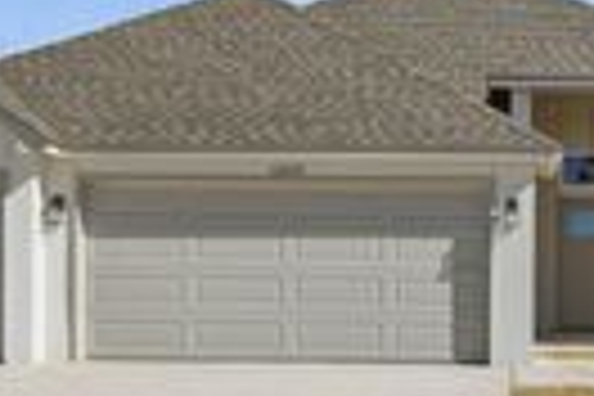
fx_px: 940
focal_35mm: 57
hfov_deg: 33.7
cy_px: 209
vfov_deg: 23.8
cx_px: 500
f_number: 9
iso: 250
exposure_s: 1/6400
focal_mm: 10
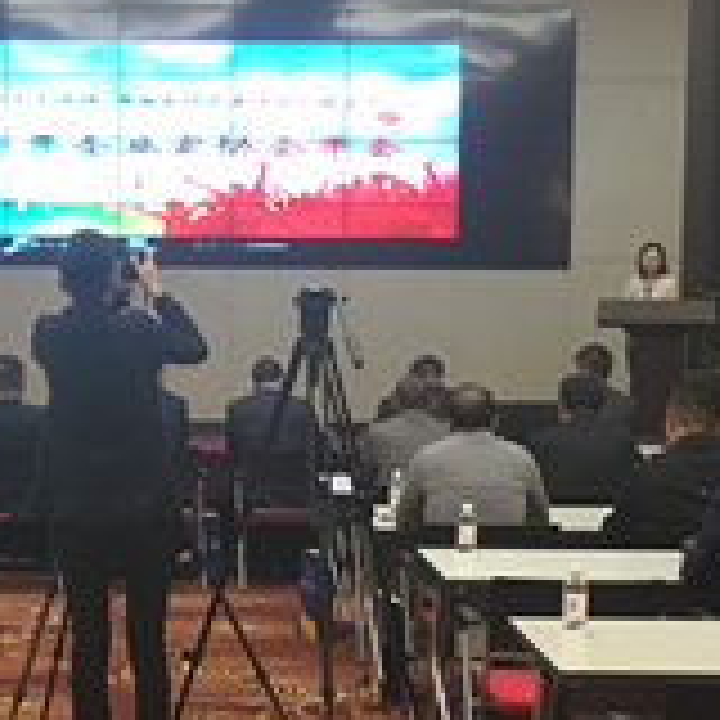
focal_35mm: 88
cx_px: 104
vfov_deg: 19.7
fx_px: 2071
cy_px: 468
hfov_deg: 19.4
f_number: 2.2
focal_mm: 4.15
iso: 160
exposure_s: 1/33
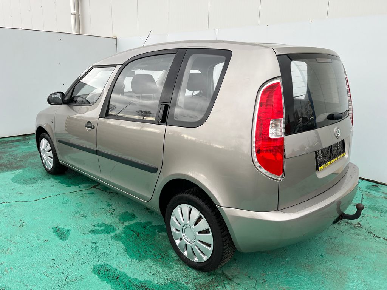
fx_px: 291
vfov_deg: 53.1
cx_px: 194
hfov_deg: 67.3
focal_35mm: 26
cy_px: 145
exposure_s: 1/269
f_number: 1.6
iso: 40
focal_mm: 5.1
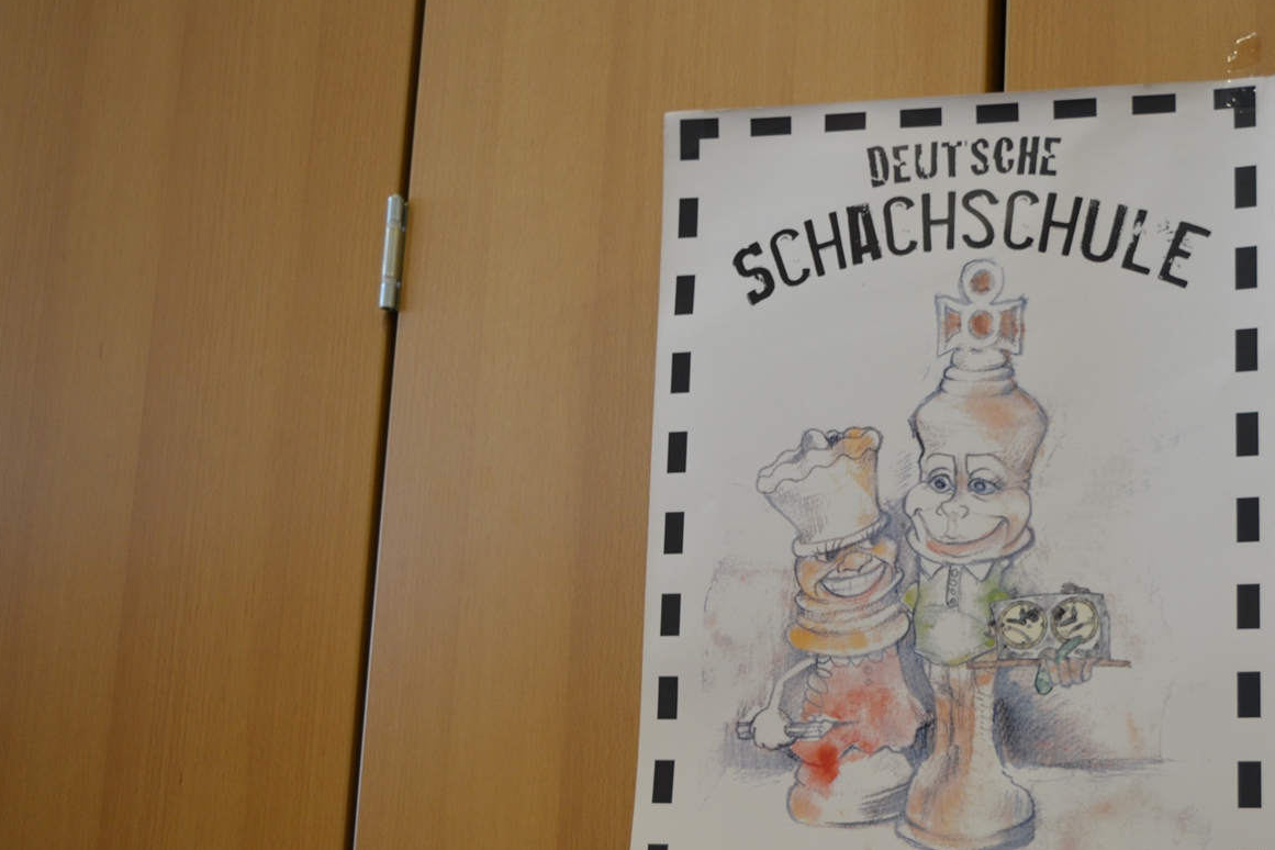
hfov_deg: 32.1
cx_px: 853
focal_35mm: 62
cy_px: 554
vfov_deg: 21.8
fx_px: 2196
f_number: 4.2
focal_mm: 30
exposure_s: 1/60
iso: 640
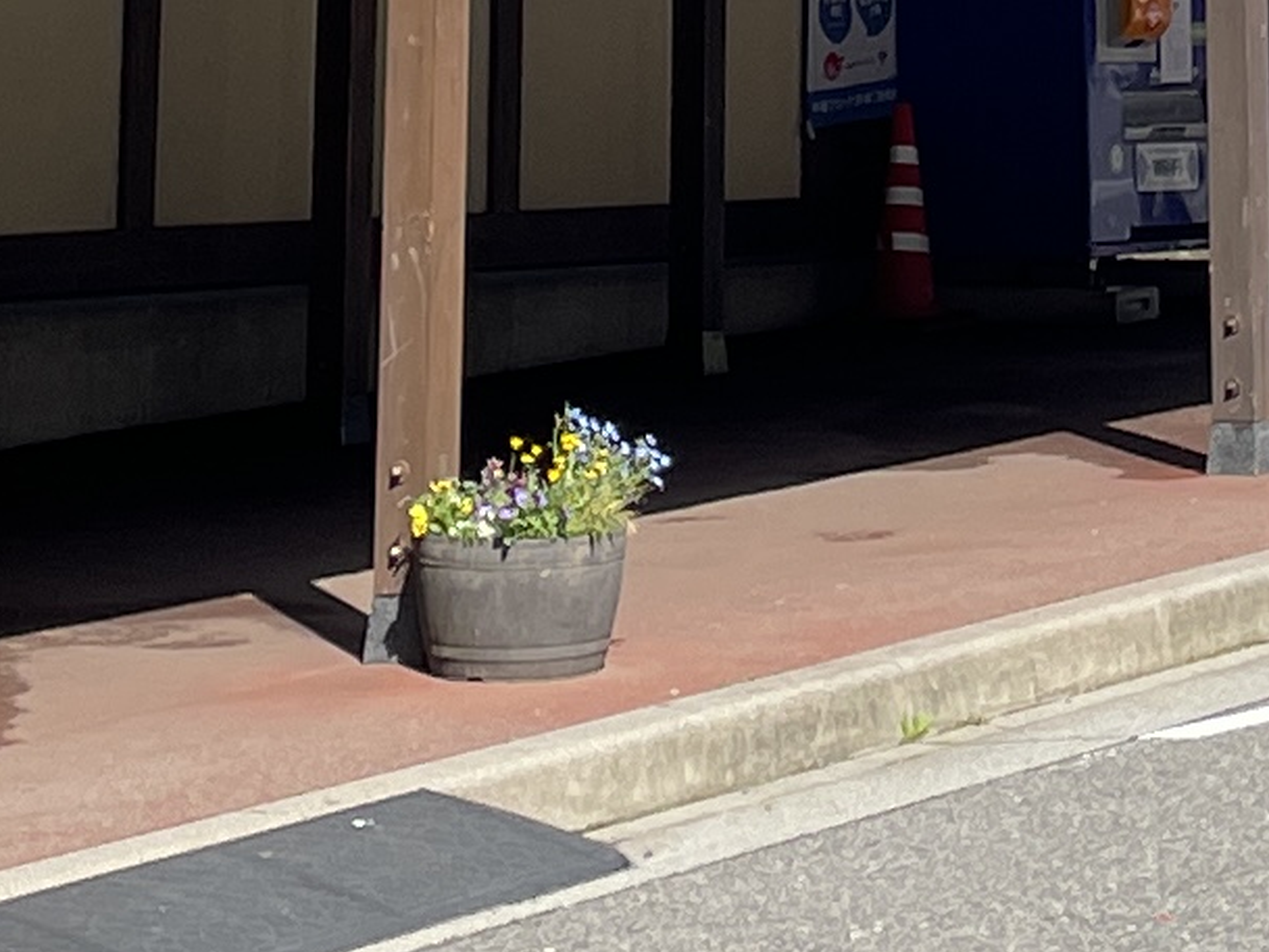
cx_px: 1252
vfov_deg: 7.9
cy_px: -1487
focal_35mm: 172
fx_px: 6307
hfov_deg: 11.4
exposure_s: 1/1473
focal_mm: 4.2
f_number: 1.6
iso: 32
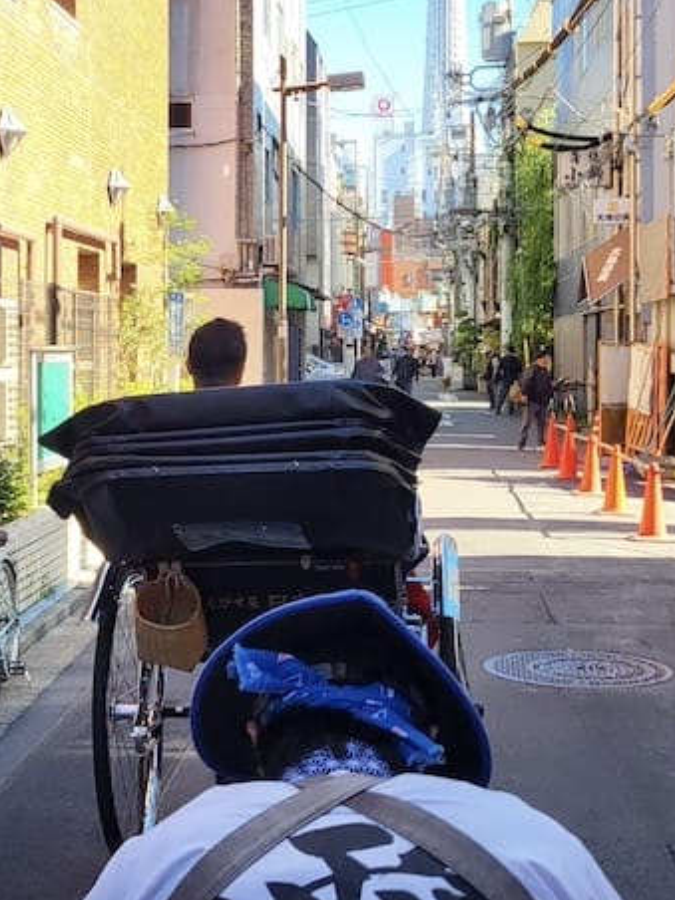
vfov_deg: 40.2
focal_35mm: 46
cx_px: 243
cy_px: 235
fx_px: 1196
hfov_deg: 31.3
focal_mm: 5.4
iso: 40
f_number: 1.8
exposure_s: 1/515
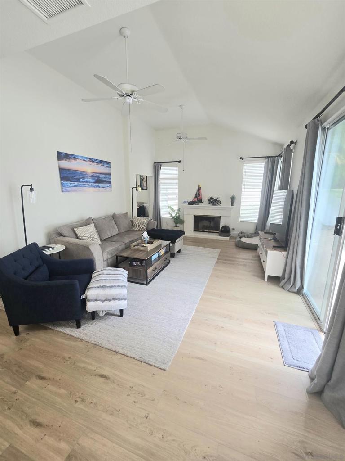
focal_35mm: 13
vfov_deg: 106.2
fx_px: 173
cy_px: 230
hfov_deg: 89.9
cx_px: 172
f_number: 2.2
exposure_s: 1/60.2
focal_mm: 2.2
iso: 50
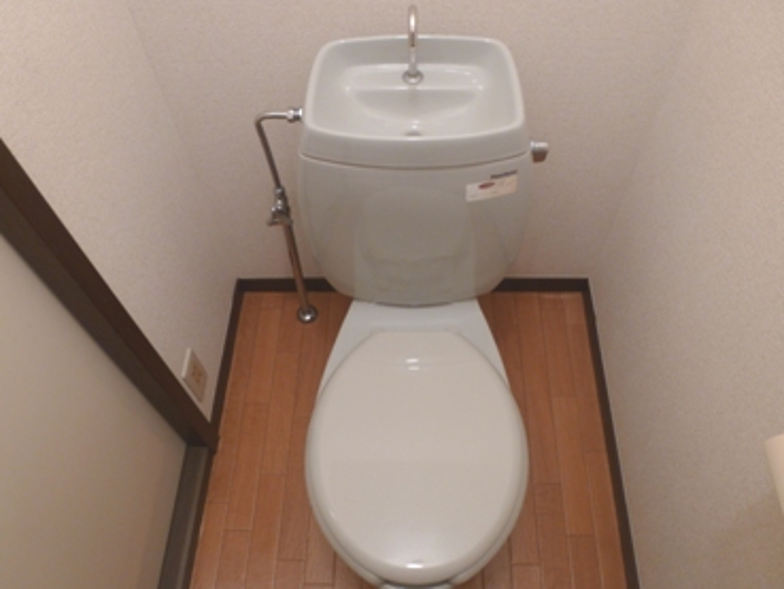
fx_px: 589
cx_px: 399
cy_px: 304
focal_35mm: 26
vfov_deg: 53.1
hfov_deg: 67.3
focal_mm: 4.3
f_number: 3.3
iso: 100
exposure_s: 1/4
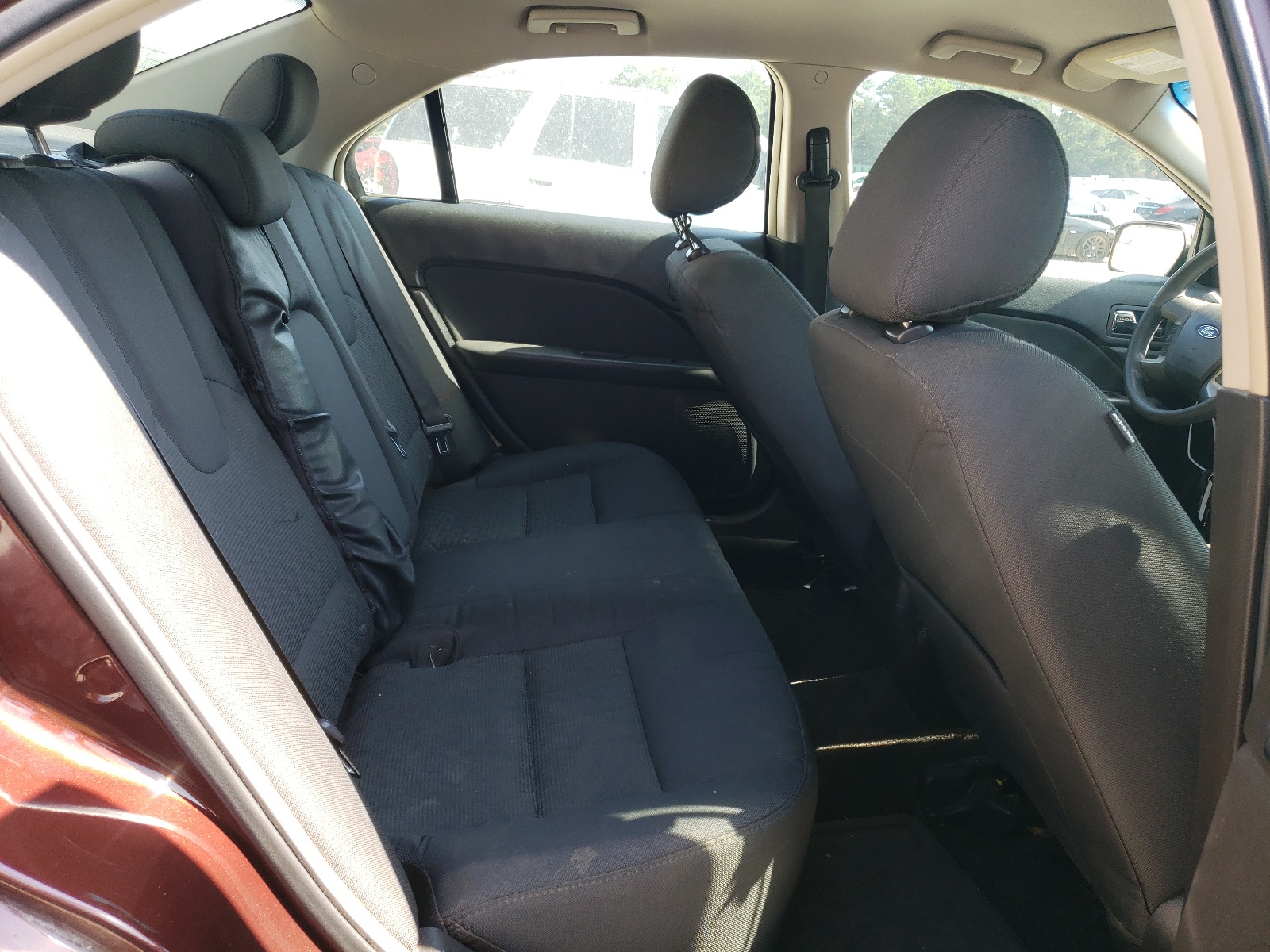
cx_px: 635
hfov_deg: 67.3
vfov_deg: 53.1
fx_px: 954
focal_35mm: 26
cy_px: 476
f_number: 1.5
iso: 50
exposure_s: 1/222
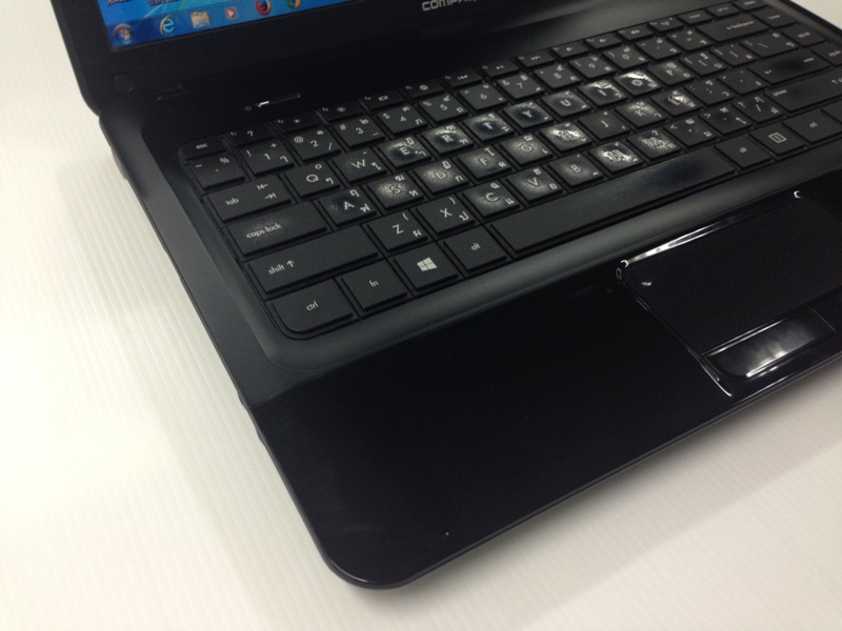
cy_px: 316
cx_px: 421
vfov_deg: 42.9
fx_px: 803
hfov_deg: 55.4
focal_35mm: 33
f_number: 2.4
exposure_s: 1/20
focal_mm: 4.12
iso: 80
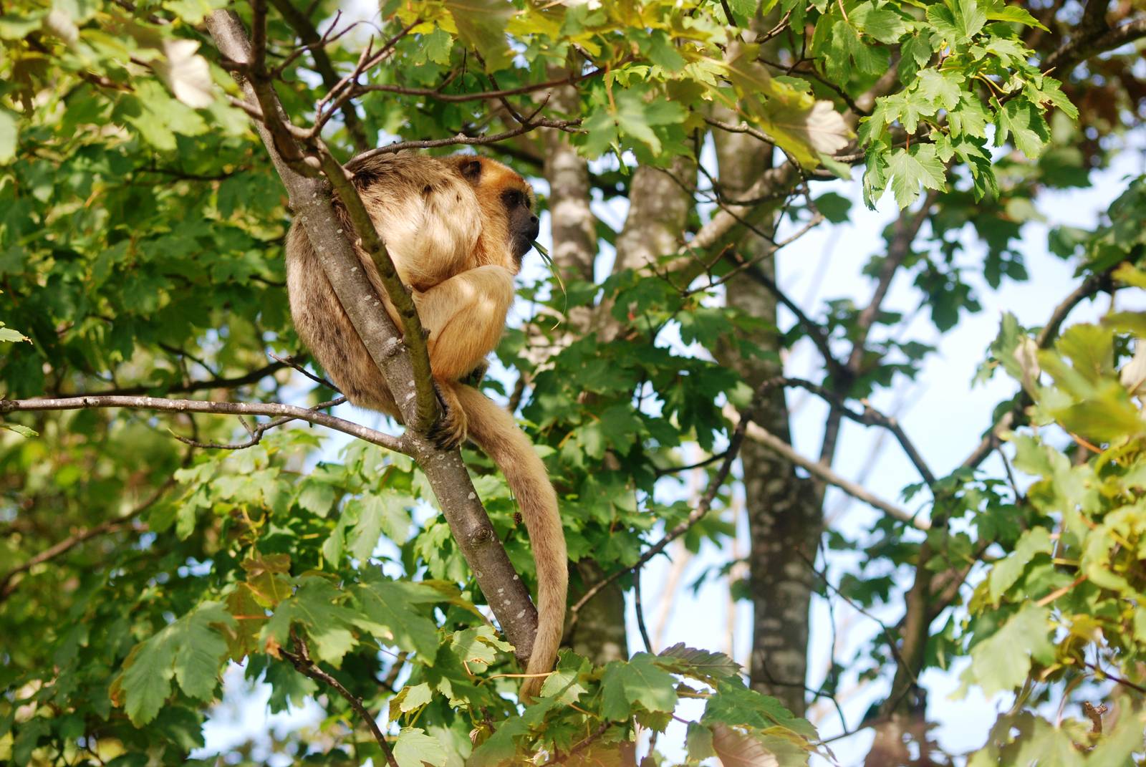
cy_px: 384
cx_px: 573
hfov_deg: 16.6
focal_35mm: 123
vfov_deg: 11.2
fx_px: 3920
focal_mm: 82
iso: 200
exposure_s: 1/320
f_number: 4.5
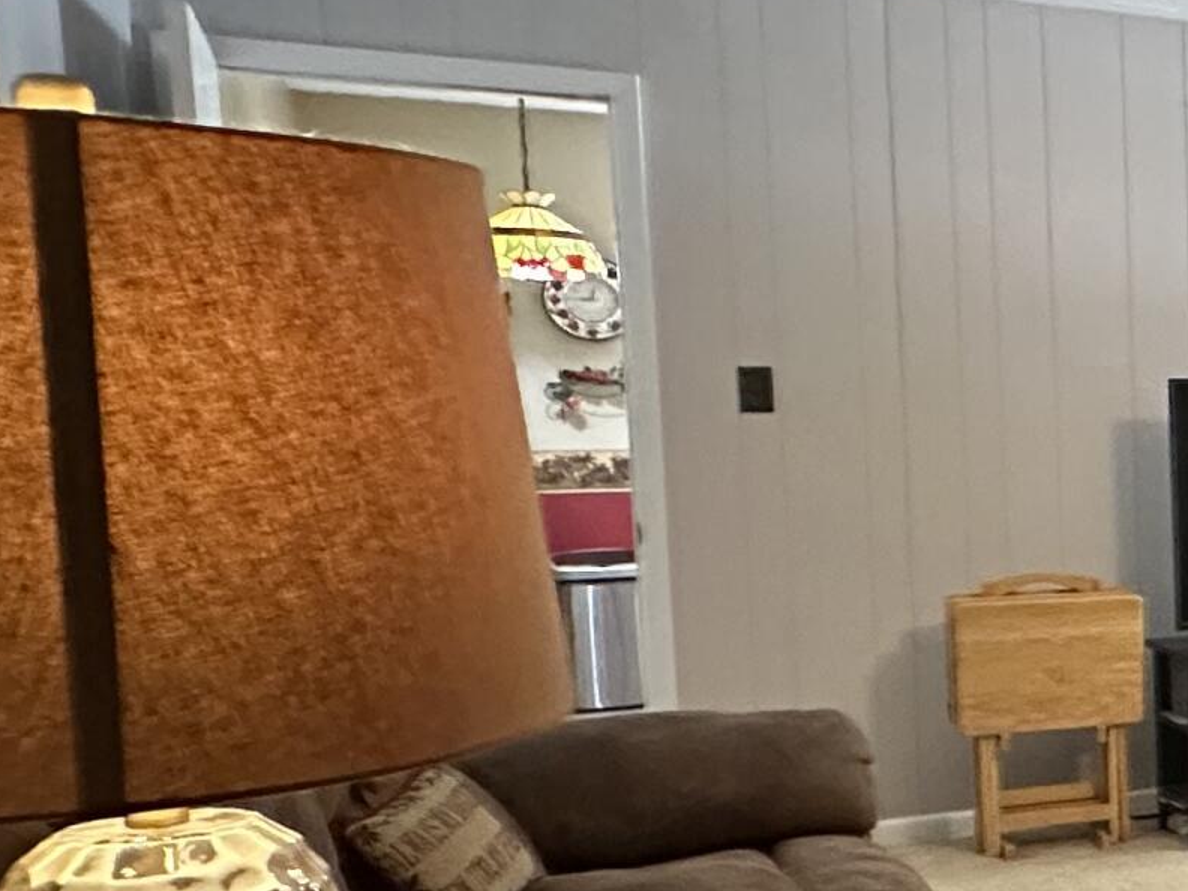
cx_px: 1785
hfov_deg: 26.3
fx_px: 1819
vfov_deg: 27.4
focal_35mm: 53
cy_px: 590
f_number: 2.2
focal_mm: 2.22
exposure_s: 1/60
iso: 1000
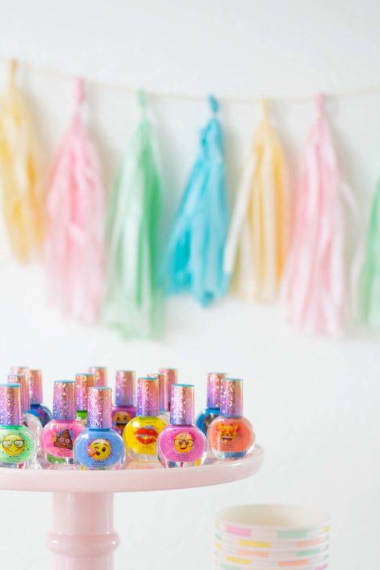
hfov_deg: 16.4
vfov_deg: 24.3
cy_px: 434
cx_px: 107
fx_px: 1311
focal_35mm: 83
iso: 200
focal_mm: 35
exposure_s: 1/80
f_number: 3.2
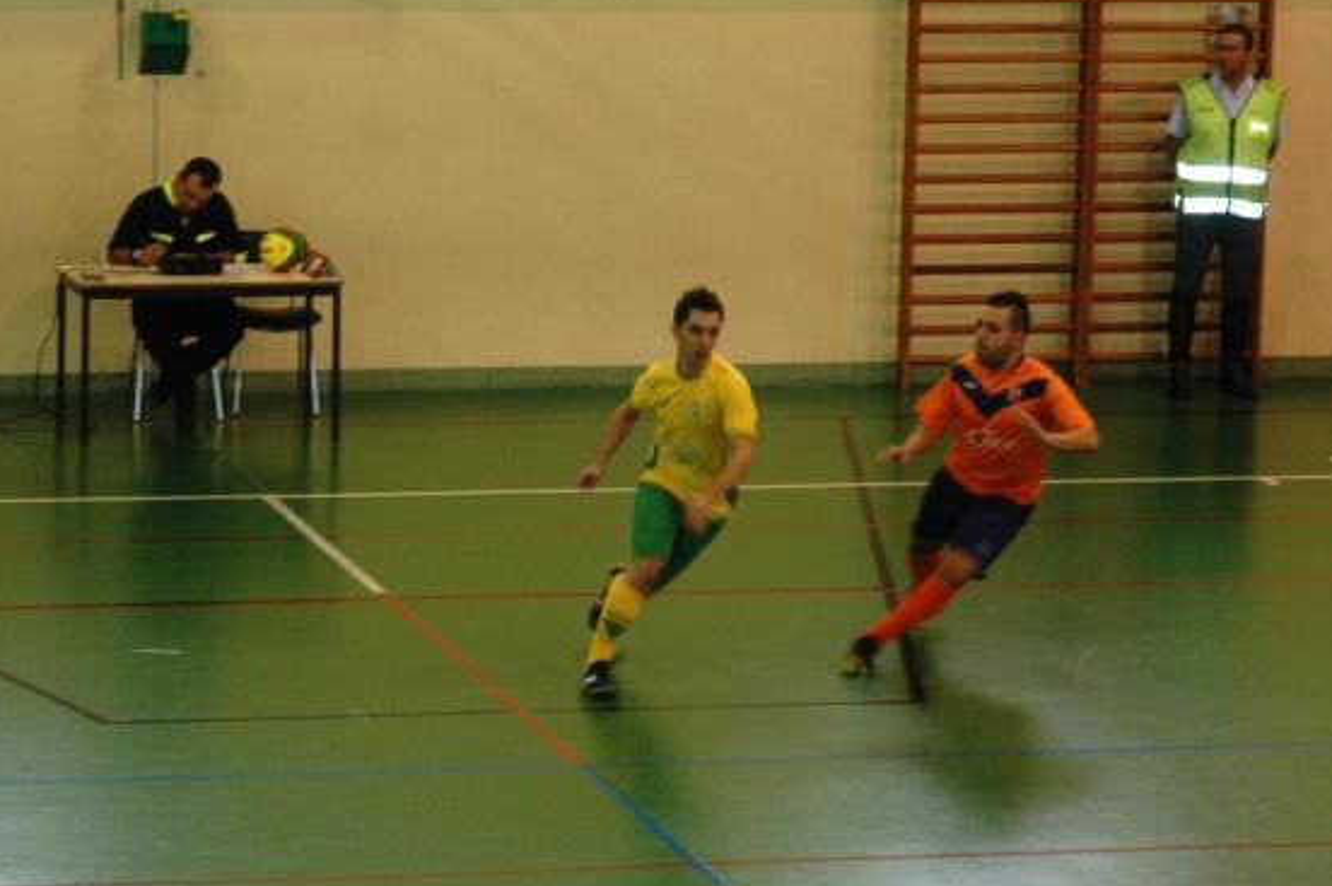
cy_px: 400
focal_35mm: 167
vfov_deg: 8.2
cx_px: 635
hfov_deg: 12.3
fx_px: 6173
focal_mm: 60
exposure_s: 1/60
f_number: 4.5
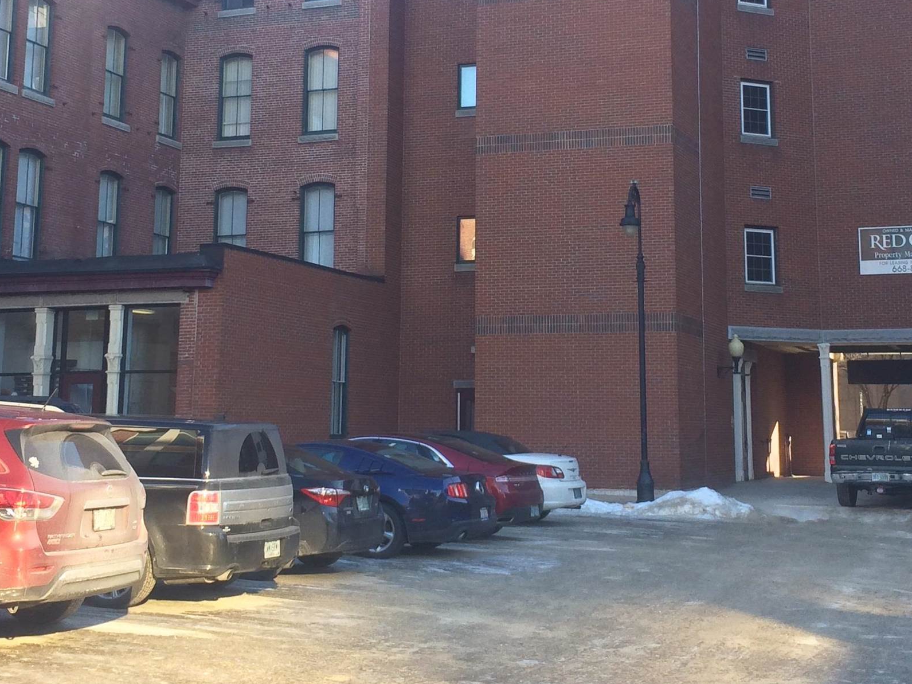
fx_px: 1475
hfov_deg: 34.3
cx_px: 497
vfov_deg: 25.7
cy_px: 159
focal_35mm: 56
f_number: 2.2
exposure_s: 1/289
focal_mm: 4.15
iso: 32
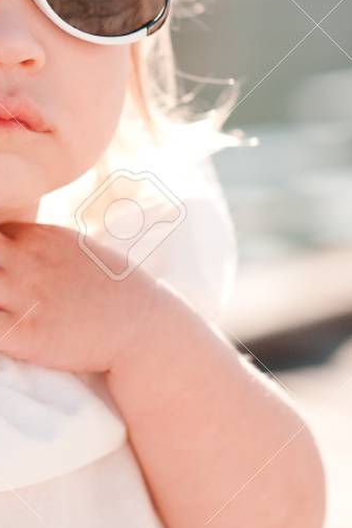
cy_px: 182
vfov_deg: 9.4
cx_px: -70
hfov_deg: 6.2
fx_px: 3212
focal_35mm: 219
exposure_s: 1/2500
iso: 200
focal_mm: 85
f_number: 2.8
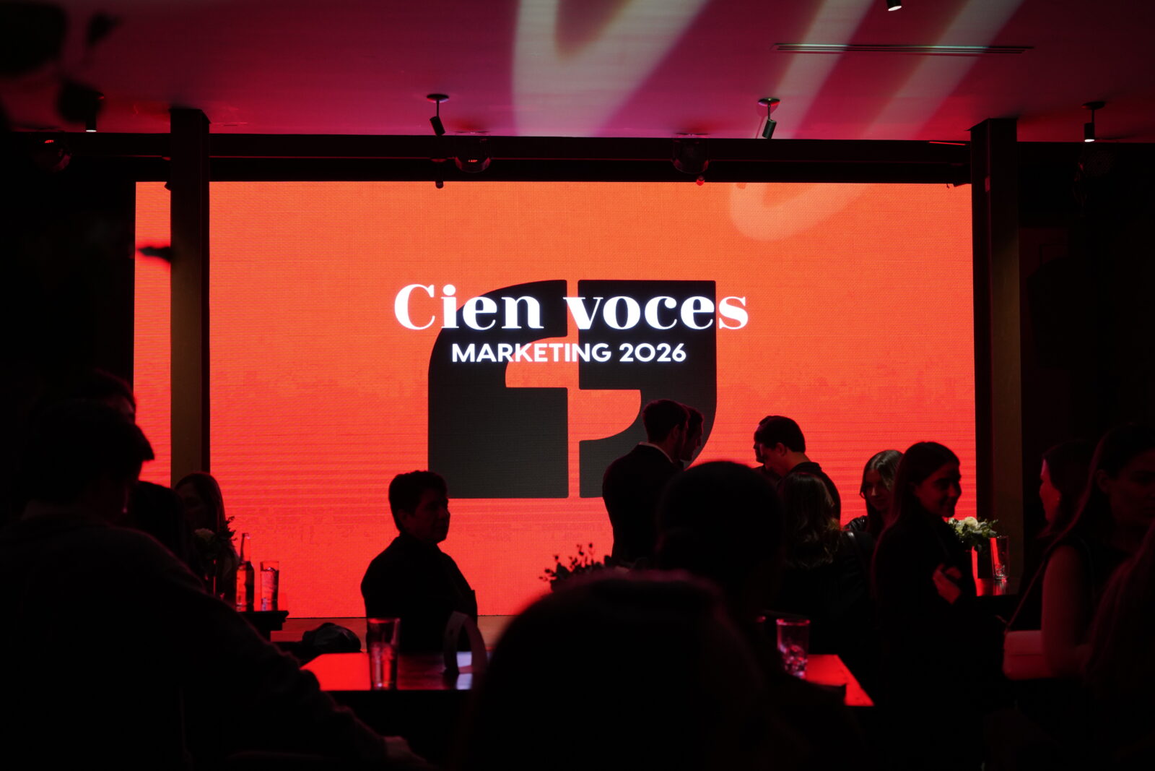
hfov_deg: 45.4
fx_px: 1380
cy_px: 386
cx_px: 578
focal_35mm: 43
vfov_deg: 31.2
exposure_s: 1/60
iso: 2500
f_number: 4.5
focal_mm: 43
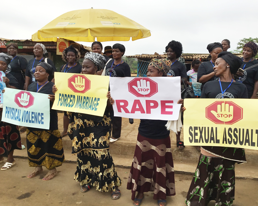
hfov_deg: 54.2
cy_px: 102
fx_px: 252
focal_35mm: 33
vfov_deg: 44.5
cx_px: 137
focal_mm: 3.3
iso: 25
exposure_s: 1/691
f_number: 2.4
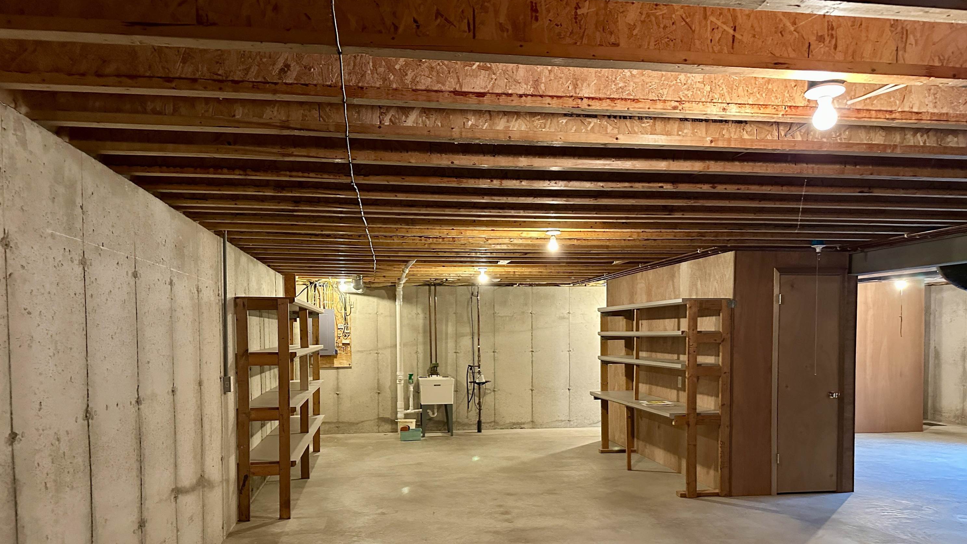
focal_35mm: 27
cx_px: 473
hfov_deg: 69.9
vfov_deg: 42.3
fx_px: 692
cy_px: 362
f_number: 1.78
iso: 800
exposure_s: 1/60
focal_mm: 6.86
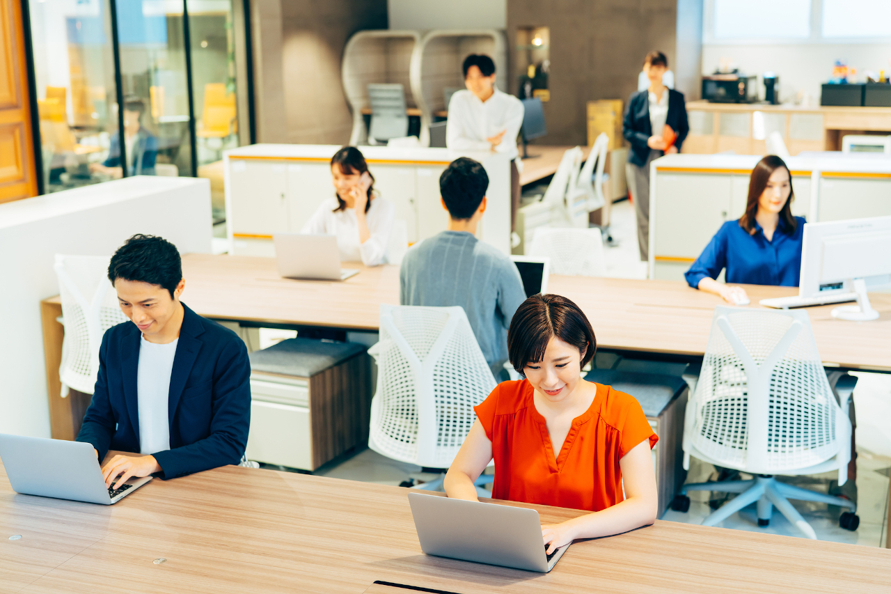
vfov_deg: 27.0
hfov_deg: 39.6
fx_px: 1237
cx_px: 446
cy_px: 297
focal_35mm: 50
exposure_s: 1/100
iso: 500
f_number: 2.5
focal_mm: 50
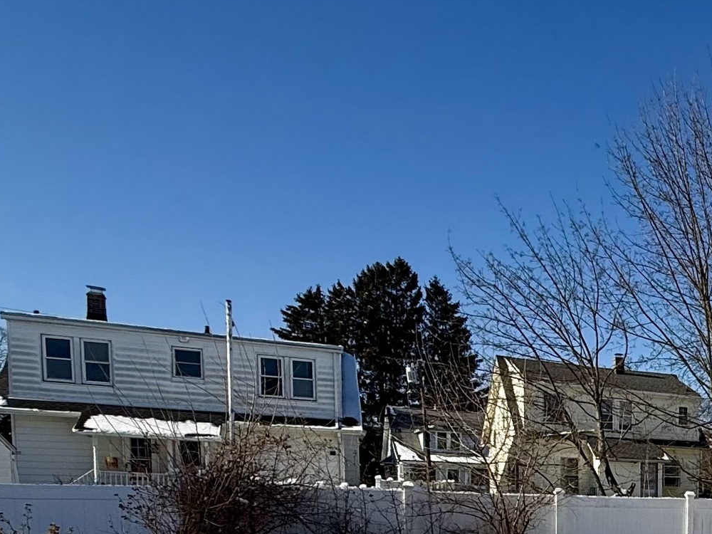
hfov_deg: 35.1
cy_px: 582
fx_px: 884
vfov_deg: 30.2
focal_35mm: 43
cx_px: 847
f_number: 2.2
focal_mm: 2.22
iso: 50
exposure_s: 1/5618
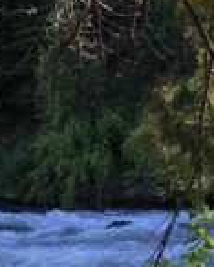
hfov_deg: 12.4
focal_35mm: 116
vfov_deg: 16.5
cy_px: 166
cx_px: -137
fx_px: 917
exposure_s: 1/120
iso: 40
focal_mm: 4.15
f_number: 2.2
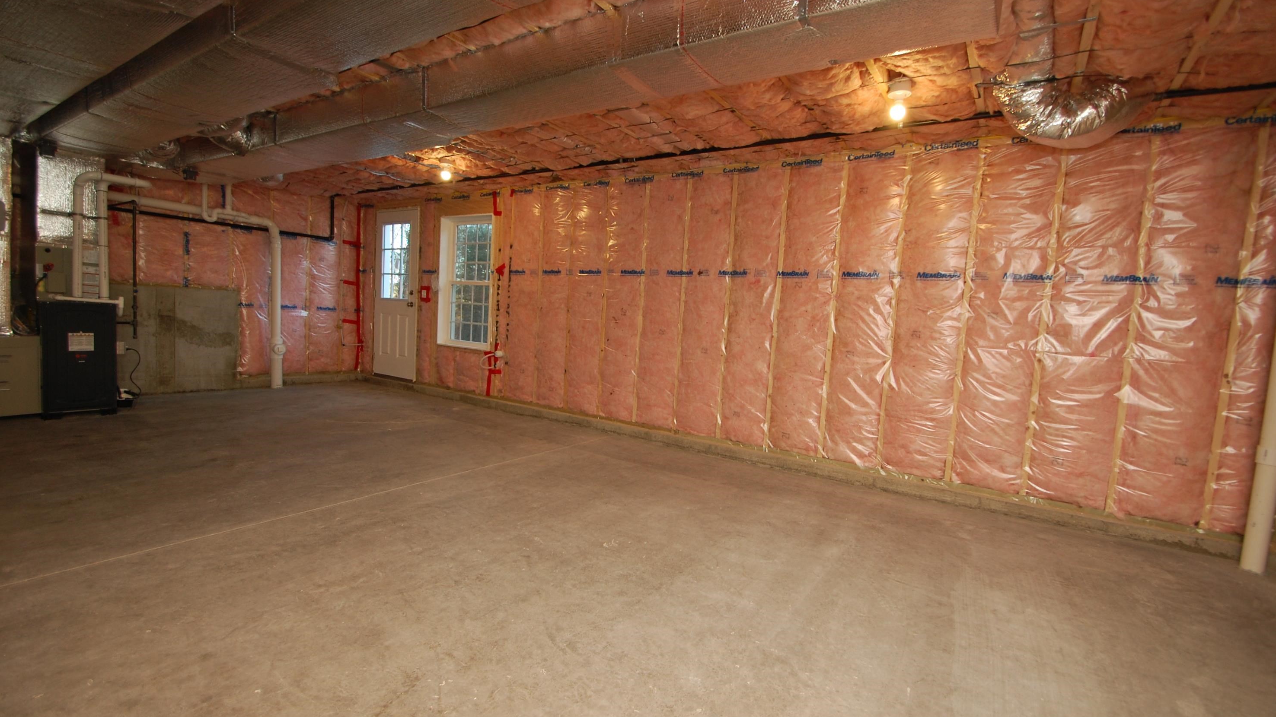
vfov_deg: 67.1
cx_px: 642
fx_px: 541
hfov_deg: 99.4
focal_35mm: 16
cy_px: 351
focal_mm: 10
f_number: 4
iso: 400
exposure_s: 1/60
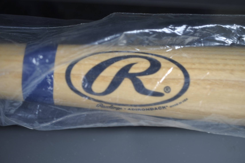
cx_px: 122
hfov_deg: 33.4
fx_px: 408
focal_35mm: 60
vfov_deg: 22.6
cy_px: 82
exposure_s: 1/15
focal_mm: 40
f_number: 3
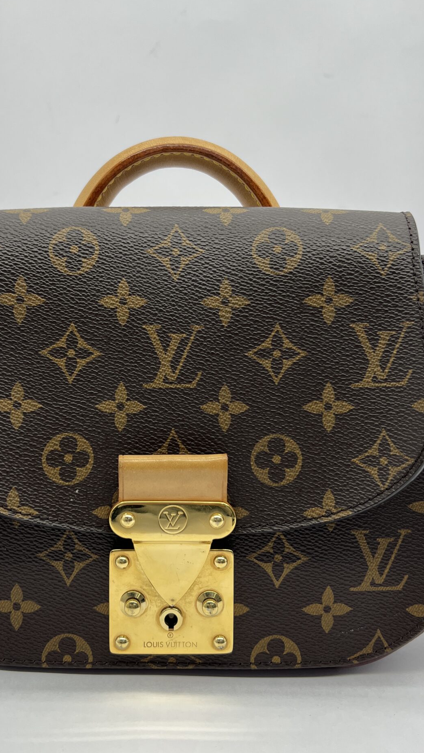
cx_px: 172
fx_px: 779
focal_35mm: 39
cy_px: 377
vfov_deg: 51.6
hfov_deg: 30.4
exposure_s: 1/100
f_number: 1.5
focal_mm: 5.7
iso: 40
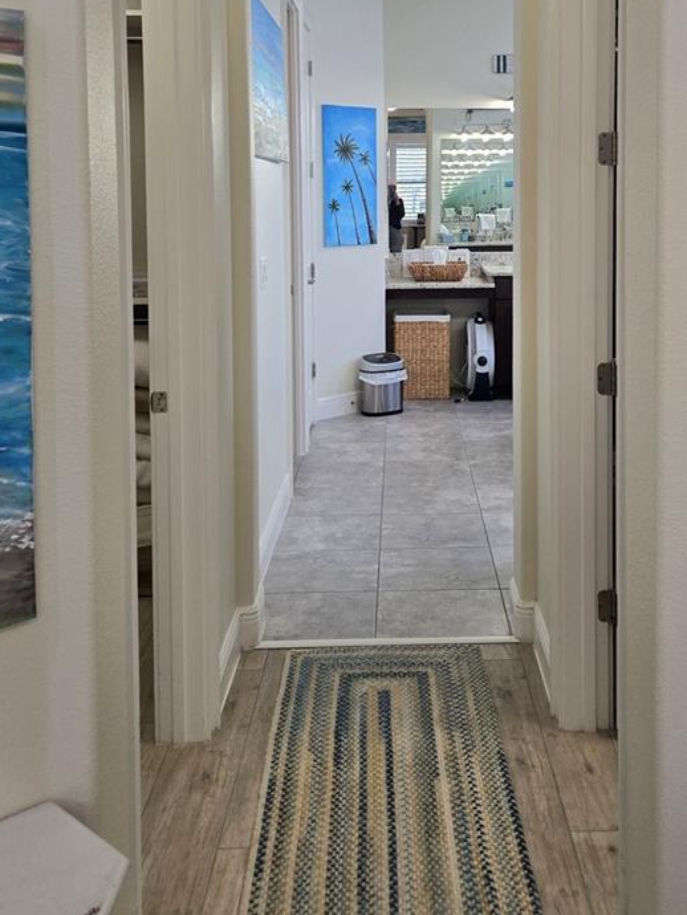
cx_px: 440
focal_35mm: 40
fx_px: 1058
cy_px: 231
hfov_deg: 35.7
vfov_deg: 45.2
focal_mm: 5.4
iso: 100
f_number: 1.8
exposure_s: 1/120
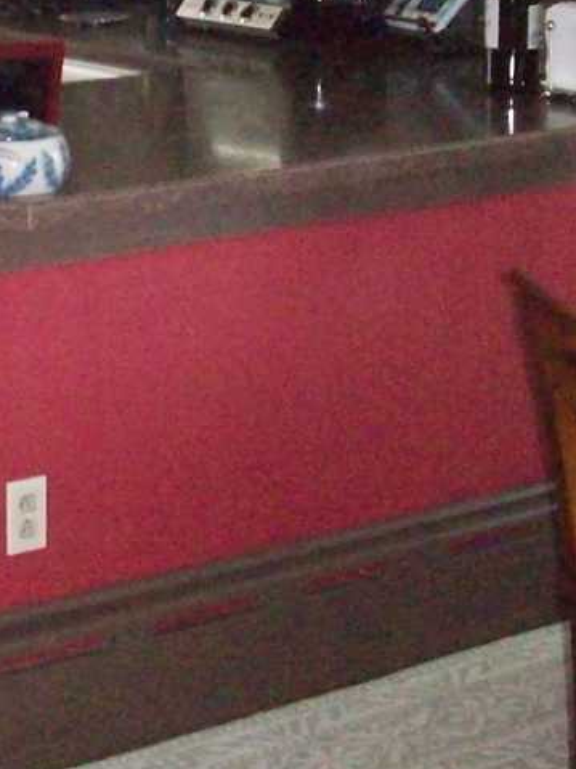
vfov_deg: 18.9
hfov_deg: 14.0
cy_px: 149
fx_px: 2286
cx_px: -73
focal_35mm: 103
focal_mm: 6.2
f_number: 2.8
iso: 800
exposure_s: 1/128
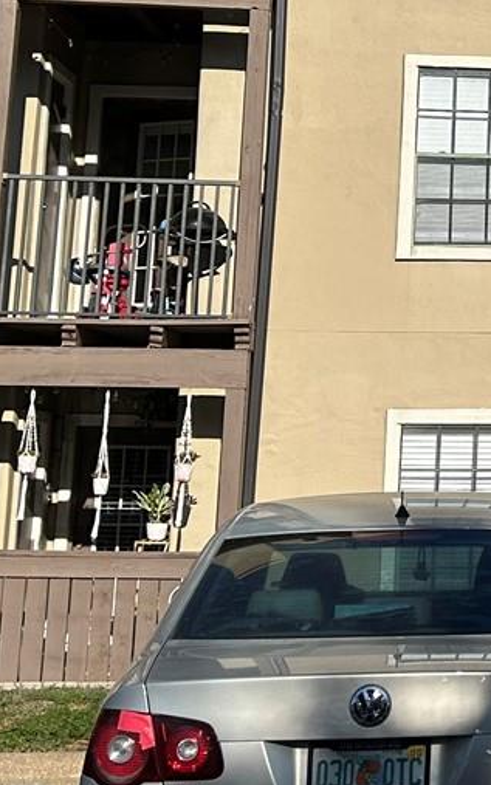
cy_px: 135
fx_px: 1862
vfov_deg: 23.4
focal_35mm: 87
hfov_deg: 13.9
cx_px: 779
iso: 50
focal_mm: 5.7
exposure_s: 1/6579
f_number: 1.5
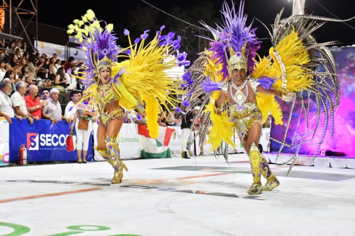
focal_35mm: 72
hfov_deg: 28.1
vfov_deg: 18.9
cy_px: 118
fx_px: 710
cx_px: 178
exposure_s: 1/100
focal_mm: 48
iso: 3200
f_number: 5.6
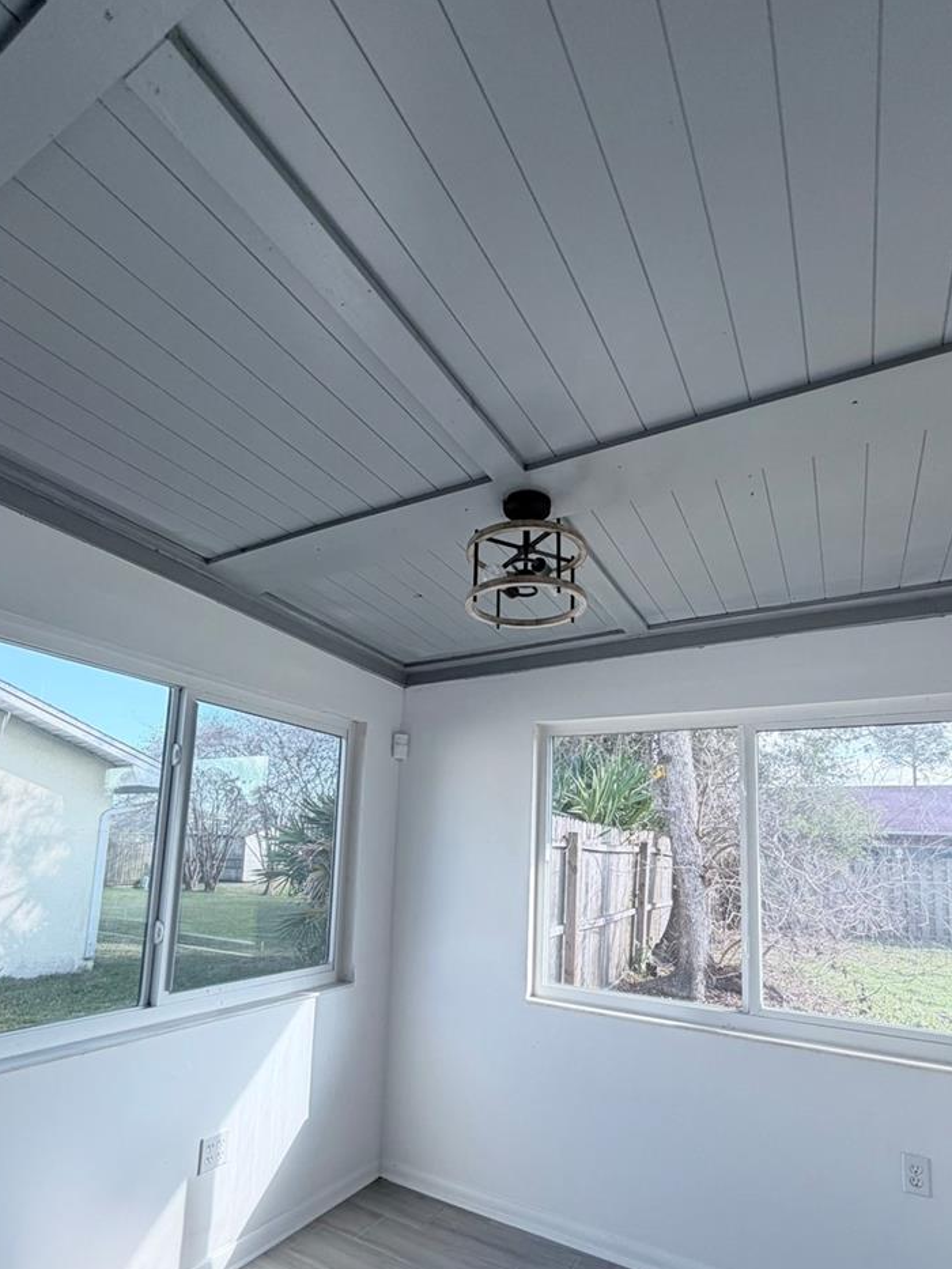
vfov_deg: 86.5
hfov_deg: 71.6
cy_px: 767
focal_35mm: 18
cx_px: 468
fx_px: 660
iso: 40
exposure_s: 1/162
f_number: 2.2
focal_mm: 2.22
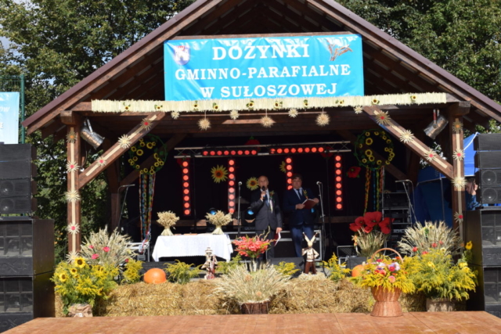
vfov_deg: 25.1
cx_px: 250
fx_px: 752
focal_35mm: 54
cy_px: 167
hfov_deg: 36.9
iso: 100
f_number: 10
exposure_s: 1/200
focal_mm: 36
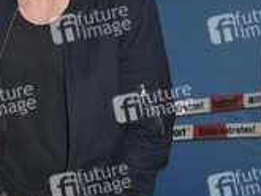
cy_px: 65
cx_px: -47
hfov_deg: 14.6
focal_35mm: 131
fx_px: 988
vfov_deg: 11.3
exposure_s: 1/250
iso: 640
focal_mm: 50
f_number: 5.6
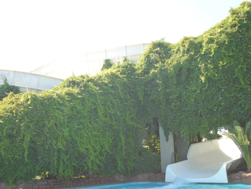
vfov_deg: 32.2
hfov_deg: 41.8
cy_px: 100
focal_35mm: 45
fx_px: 326
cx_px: 97
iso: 100
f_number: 4.5
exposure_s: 1/160
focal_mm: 24
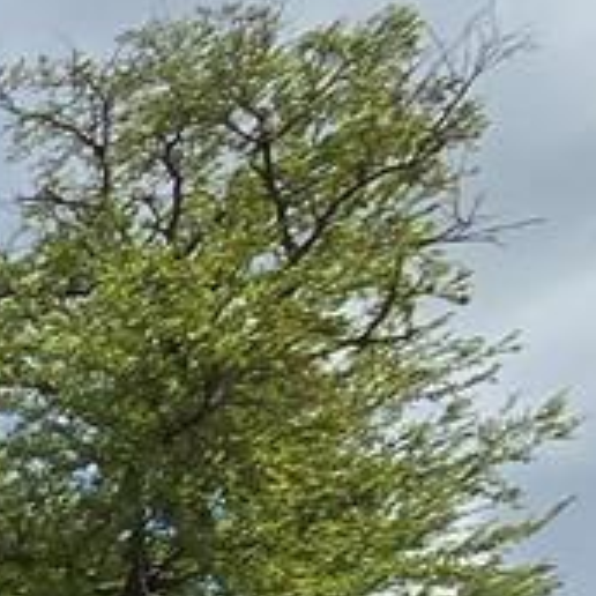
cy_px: 1379
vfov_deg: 12.9
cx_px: -1771
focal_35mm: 107
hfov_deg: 8.3
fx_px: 2084
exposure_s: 1/3697
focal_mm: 2.2
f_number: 2.2
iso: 50
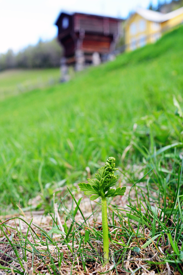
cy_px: 138
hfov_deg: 36.8
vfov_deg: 53.2
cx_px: 92
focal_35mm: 36
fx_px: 275
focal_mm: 24
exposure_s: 1/125
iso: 400
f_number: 8
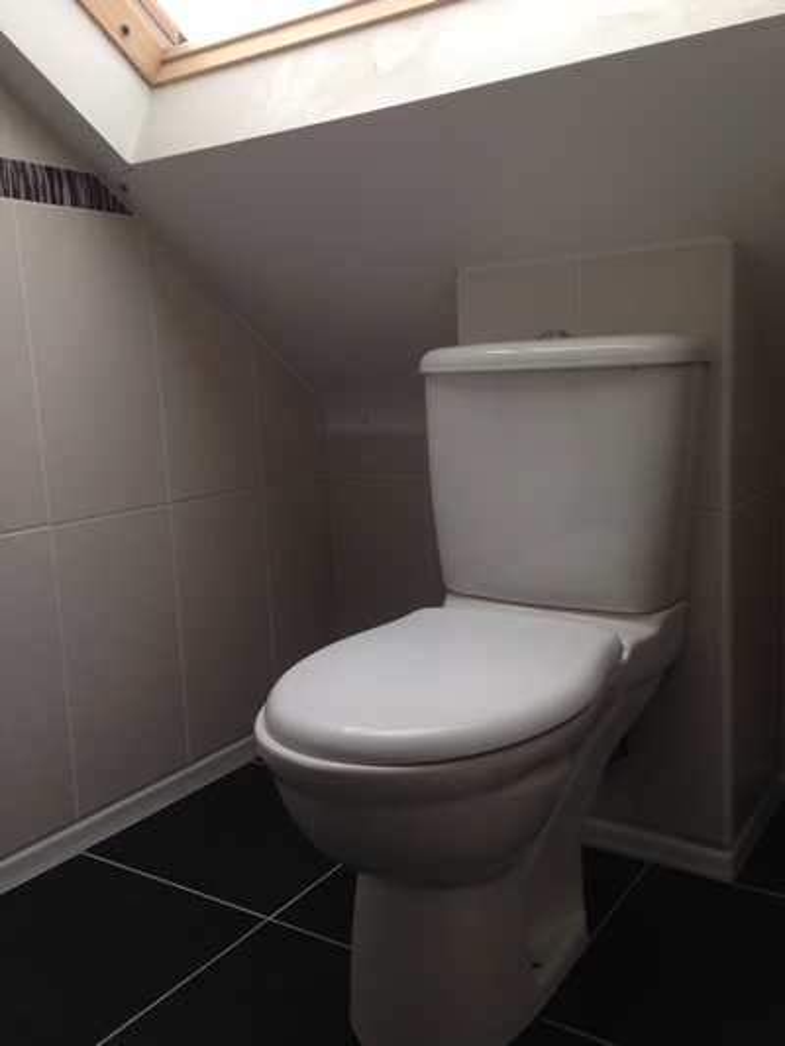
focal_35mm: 33
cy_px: 523
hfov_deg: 43.0
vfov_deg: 55.3
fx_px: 997
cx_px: 392
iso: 50
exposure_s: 1/30
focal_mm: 4.12
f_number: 2.4
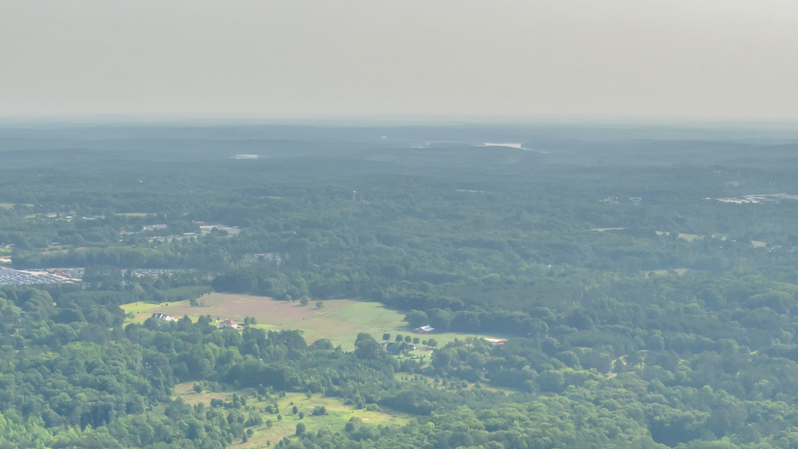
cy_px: 685
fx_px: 1333
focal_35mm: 63
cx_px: 407
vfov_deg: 17.2
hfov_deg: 33.3
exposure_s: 1/320
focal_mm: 12.29
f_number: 4.5
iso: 100
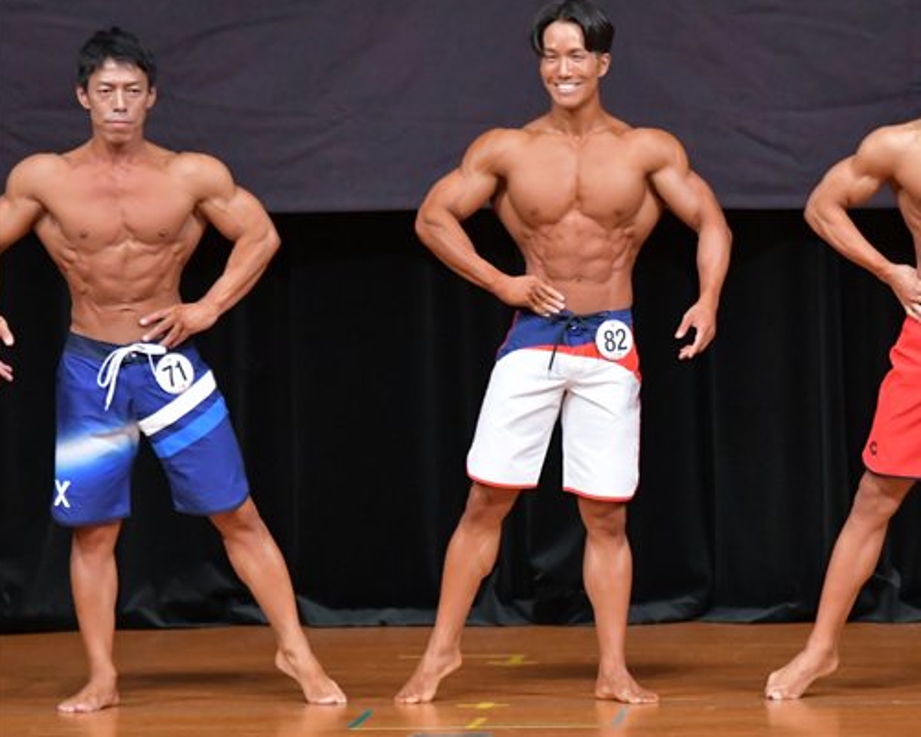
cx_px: 707
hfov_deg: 5.2
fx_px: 10087
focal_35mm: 370
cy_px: 344
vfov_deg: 4.2
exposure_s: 1/400
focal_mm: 170
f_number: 5.6
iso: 5000
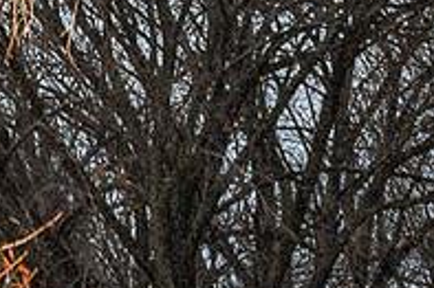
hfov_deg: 3.8
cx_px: -290
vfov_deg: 2.5
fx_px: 6420
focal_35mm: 533
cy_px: -765
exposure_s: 1/1250
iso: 800
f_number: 9
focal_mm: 70
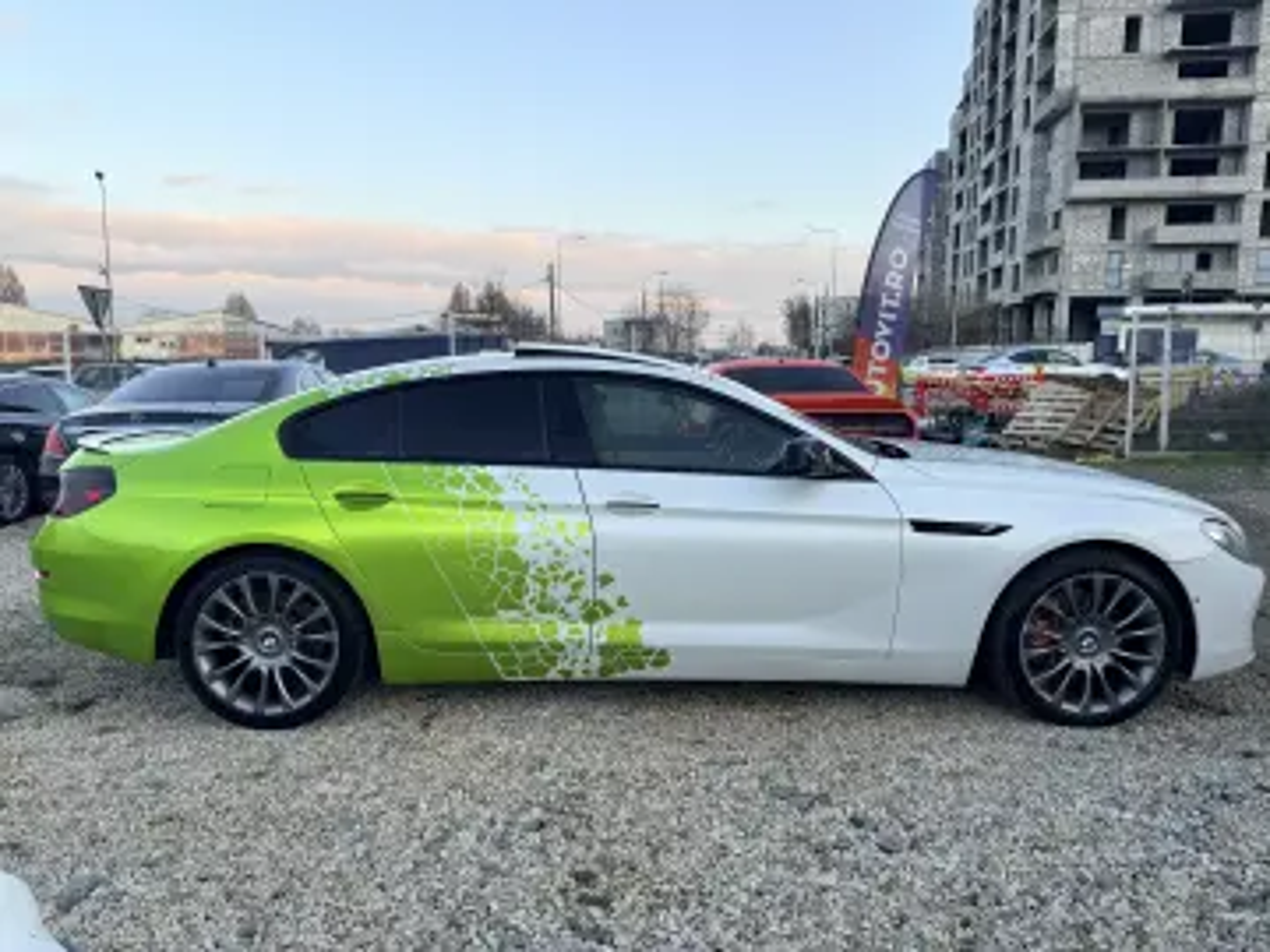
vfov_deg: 56.8
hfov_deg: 71.6
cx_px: 635
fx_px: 881
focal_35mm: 24
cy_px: 476
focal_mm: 6.76
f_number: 1.78
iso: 80
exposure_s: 1/528
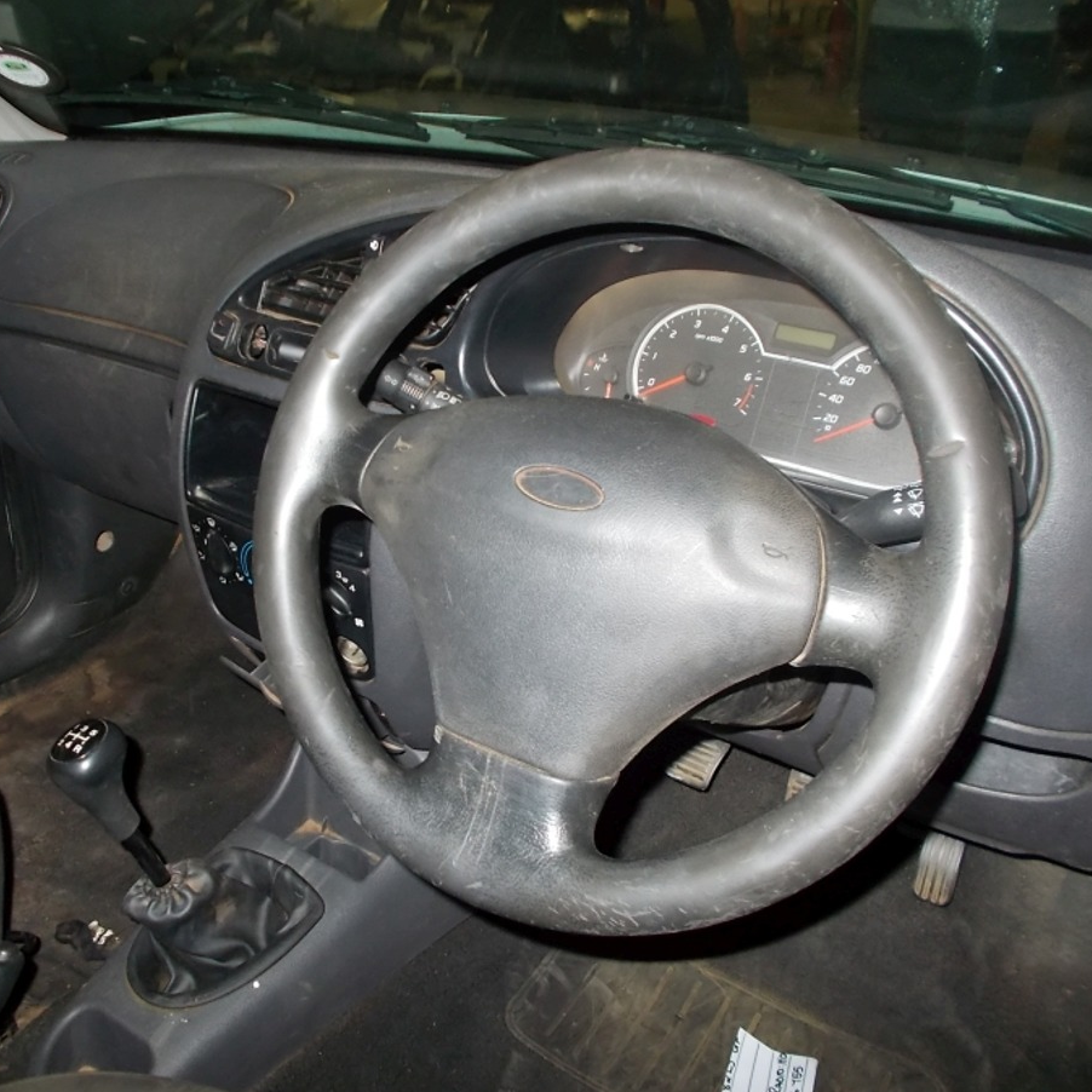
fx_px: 1106
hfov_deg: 52.3
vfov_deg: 52.5
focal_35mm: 31
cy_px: 550
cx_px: 462
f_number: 3.2
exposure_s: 1/25
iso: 200
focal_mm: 4.6
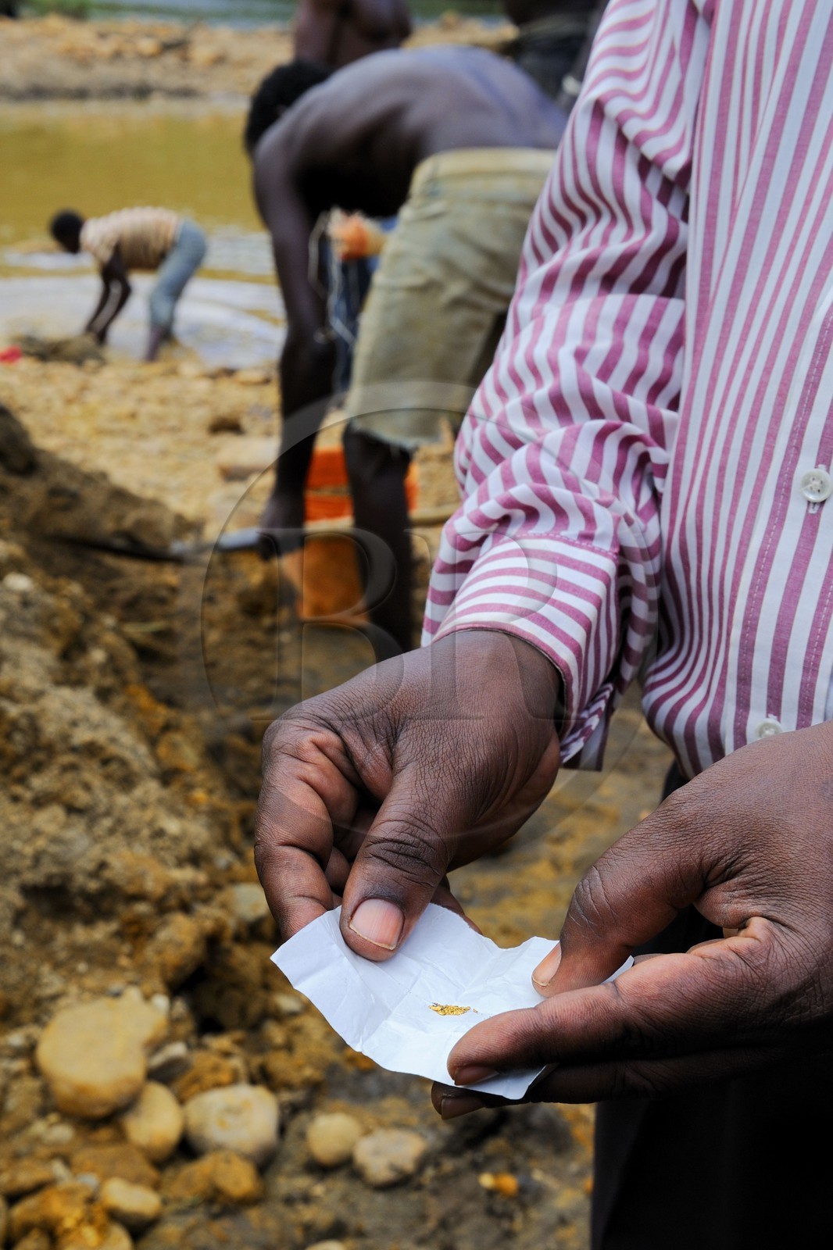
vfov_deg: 46.4
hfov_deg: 31.9
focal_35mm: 42
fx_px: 1458
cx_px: 416
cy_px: 625
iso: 400
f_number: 10
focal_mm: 42
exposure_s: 1/200
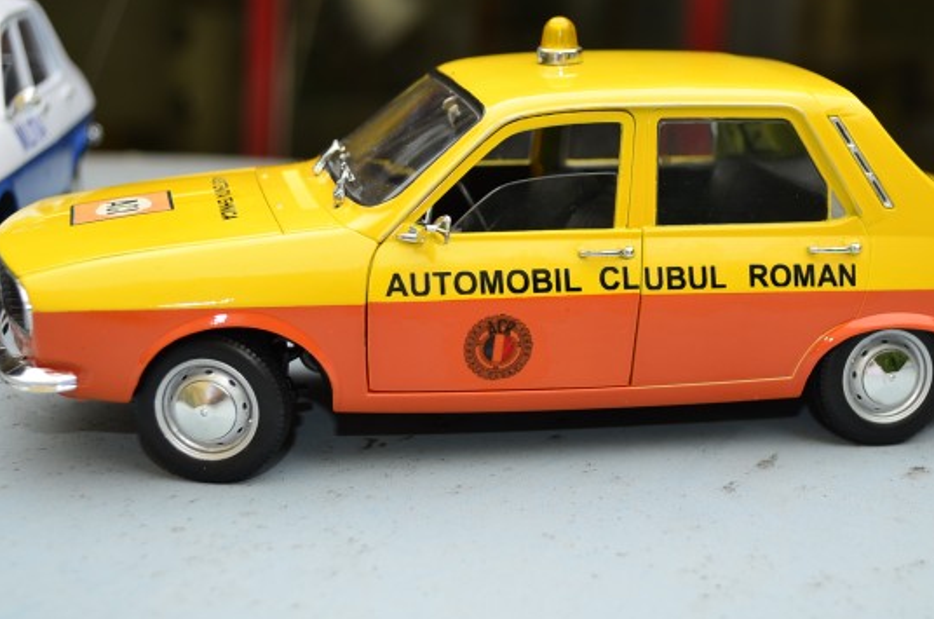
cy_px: 311
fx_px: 1761
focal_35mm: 68
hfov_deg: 29.7
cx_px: 549
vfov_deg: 19.9
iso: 100
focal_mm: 32
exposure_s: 1/200
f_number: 4.8
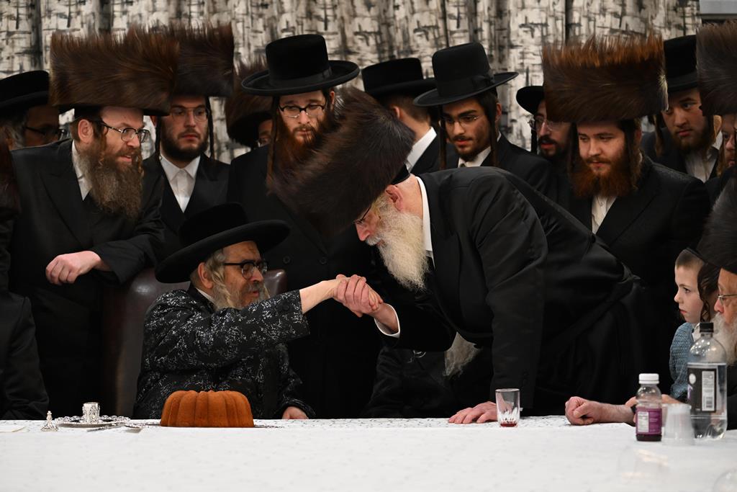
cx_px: 368
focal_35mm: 110
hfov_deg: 18.6
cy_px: 246
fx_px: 2252
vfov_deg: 12.5
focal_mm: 110
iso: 4000
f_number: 4.5
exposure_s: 1/200
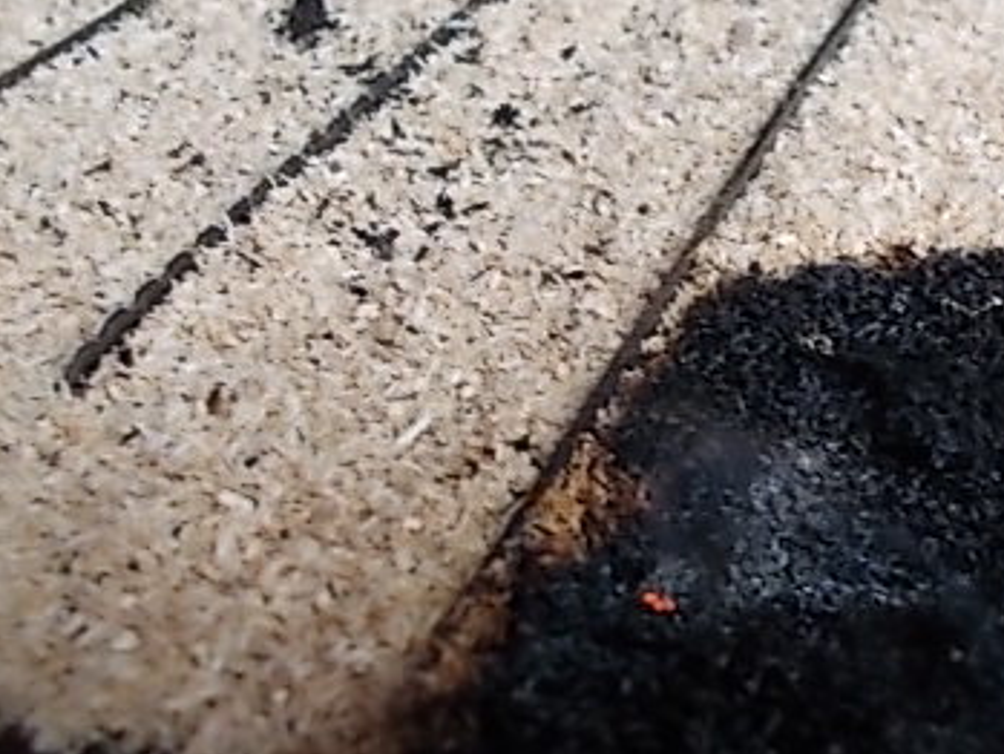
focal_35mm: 55
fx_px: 1596
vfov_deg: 26.6
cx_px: 863
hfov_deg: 33.5
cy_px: 363
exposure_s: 1/25
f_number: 3.4
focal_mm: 5.3
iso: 160
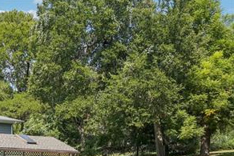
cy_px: 169
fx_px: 299
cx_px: -22
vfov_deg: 27.0
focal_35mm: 46
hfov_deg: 36.4
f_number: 8
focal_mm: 21
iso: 400
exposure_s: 1/1000
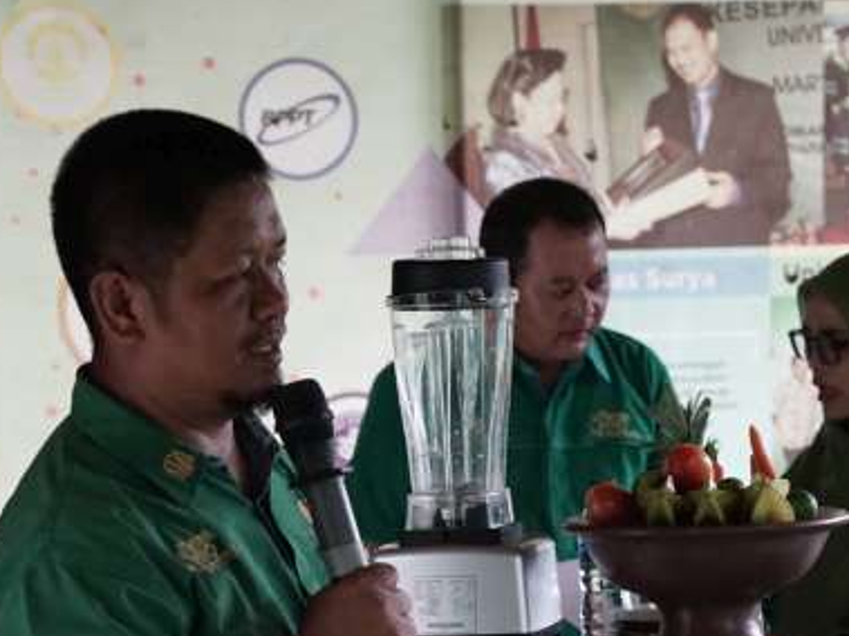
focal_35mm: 142
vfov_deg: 10.4
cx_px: 504
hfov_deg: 13.9
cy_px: 586
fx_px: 3482
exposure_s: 1/125
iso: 5000
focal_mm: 70
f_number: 4
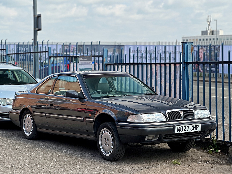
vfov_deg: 19.1
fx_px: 516
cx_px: 116
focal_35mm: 77
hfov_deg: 25.3
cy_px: 87
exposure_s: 1/274
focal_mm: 9
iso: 25
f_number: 2.8
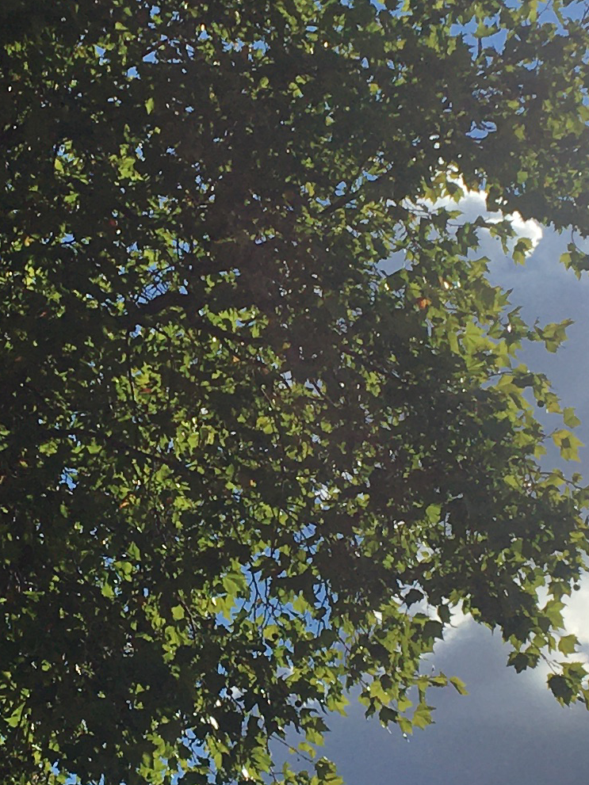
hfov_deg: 12.5
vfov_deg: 16.7
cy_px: 440
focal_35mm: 118
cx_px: 135
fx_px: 2678
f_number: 2.2
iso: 25
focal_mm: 4.15
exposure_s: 1/3846
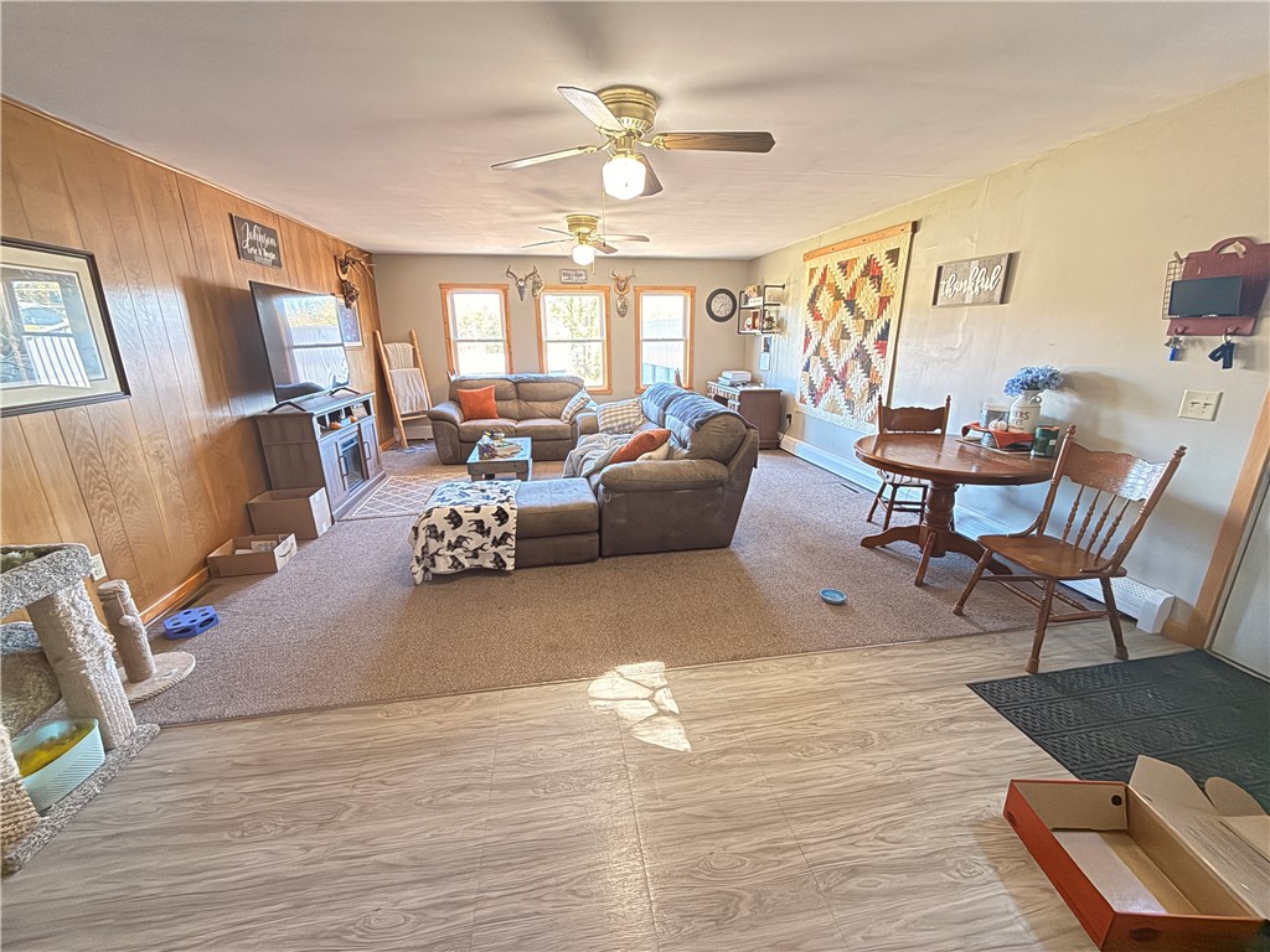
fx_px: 514
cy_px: 476
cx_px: 635
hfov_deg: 102.1
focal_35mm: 14
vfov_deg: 85.7
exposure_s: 1/60
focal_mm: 2.22
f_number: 2.2
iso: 1000
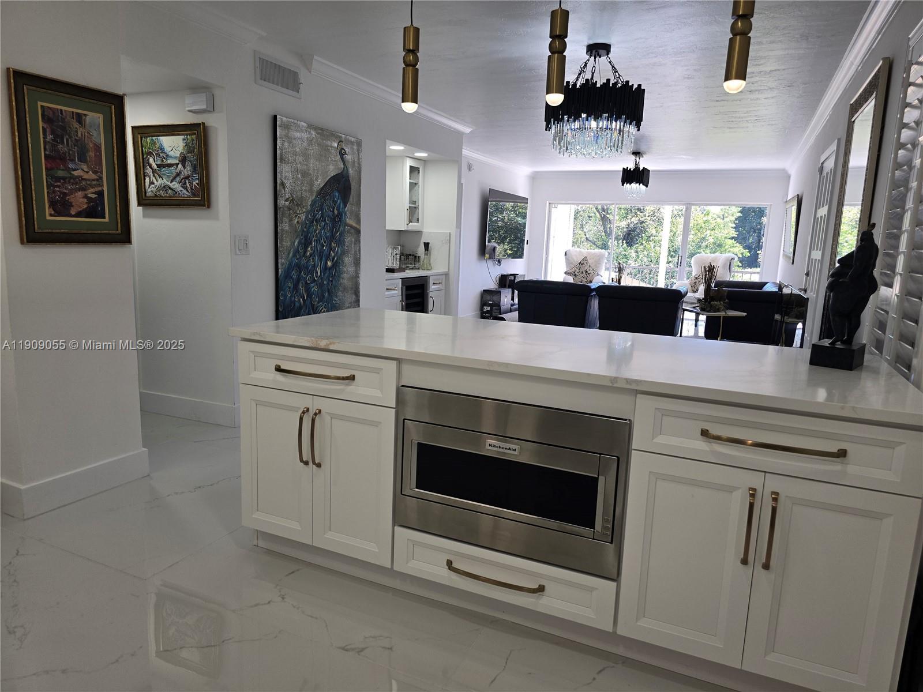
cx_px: 462
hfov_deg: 73.9
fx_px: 613
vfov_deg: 58.9
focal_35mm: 23
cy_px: 346
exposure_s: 1/60
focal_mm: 6.3
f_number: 1.7
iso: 20
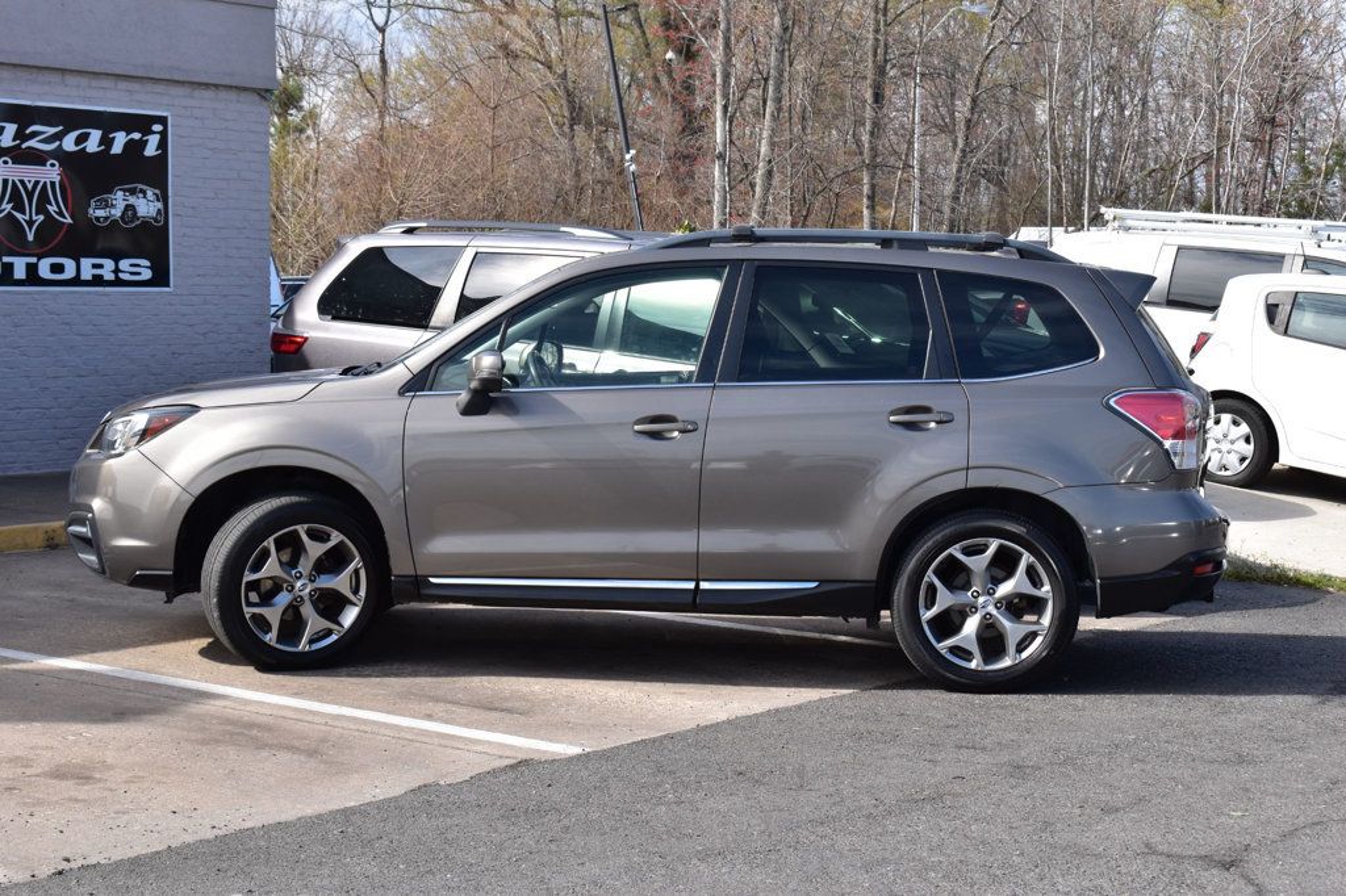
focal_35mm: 68
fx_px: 2523
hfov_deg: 29.9
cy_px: 448
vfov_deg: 20.1
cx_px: 673
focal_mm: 45
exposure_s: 1/400
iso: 400
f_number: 11
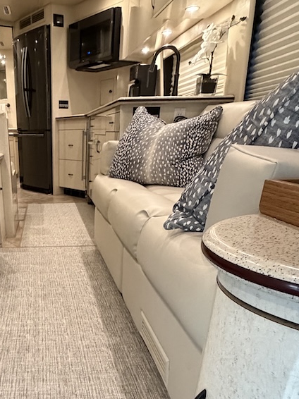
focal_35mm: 33
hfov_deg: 40.8
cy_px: 327
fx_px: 380
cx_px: 53
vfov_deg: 51.4
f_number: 2.2
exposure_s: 1/60
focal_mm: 2.22
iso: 640
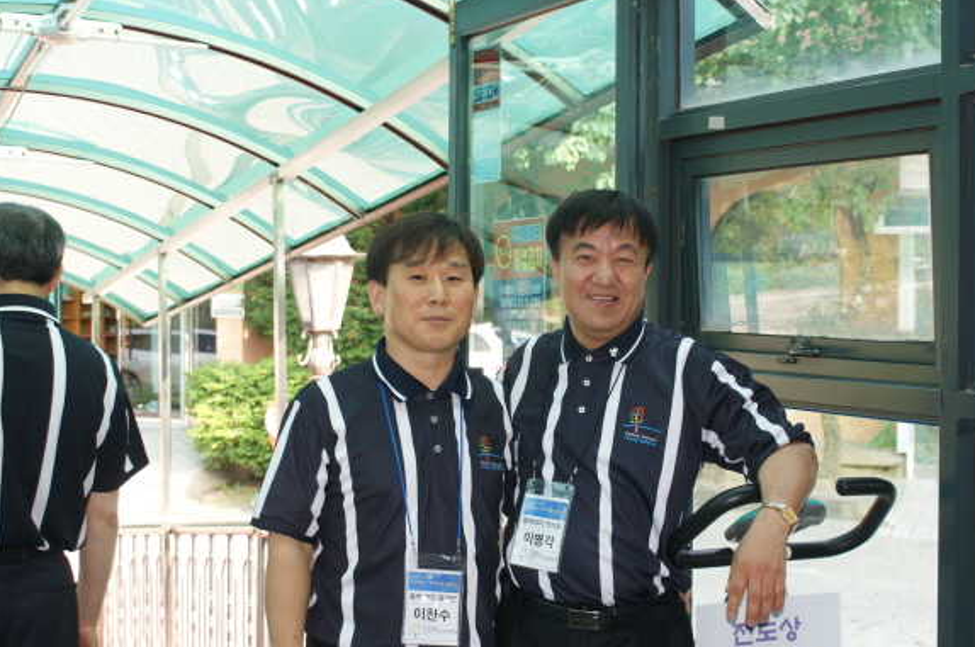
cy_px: 315
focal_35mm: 59
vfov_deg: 23.1
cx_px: 511
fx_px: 1584
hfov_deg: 34.2
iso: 200
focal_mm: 35
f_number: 5.6
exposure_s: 1/60
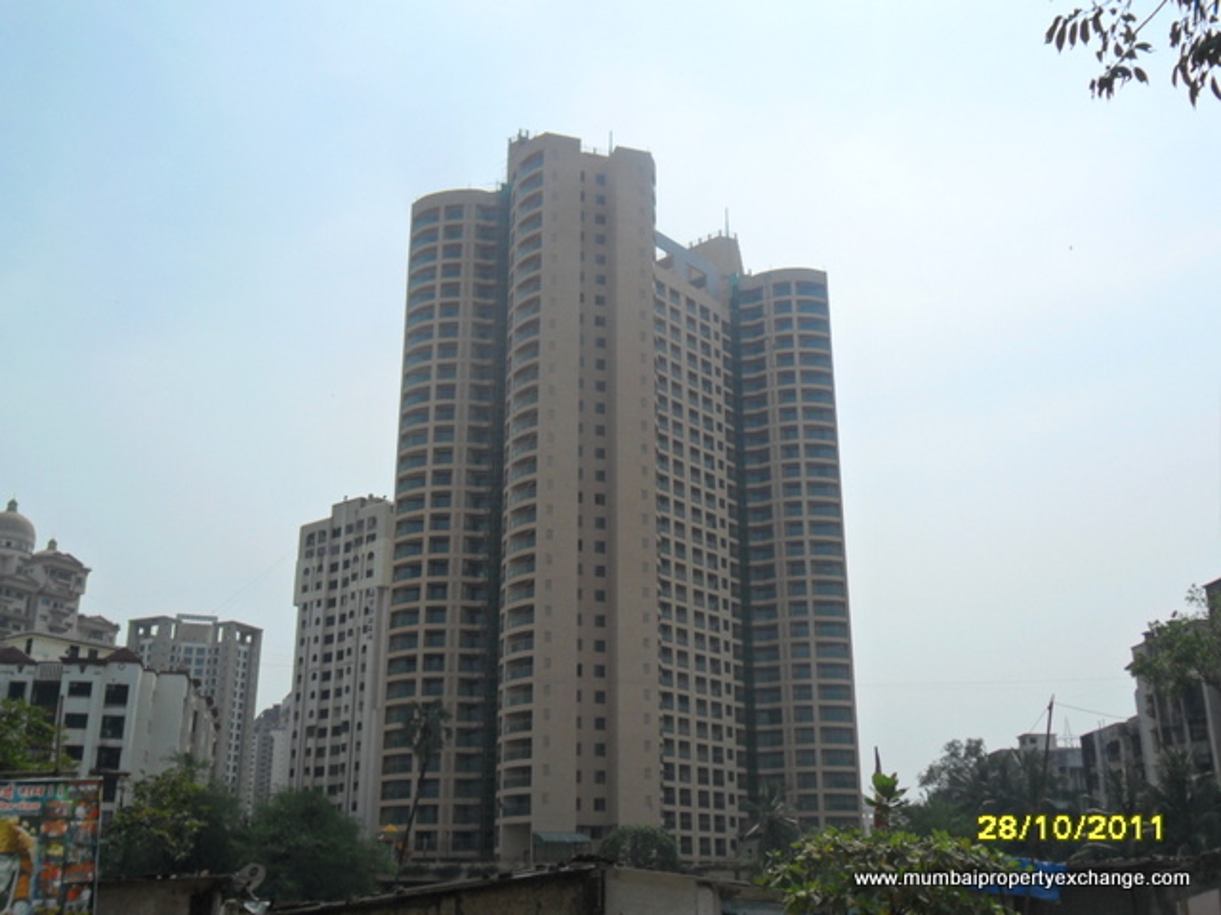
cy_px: 458
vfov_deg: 38.7
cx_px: 610
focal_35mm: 37
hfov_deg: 50.1
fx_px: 1305
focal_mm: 6.6
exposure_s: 1/250
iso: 100
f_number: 10.1
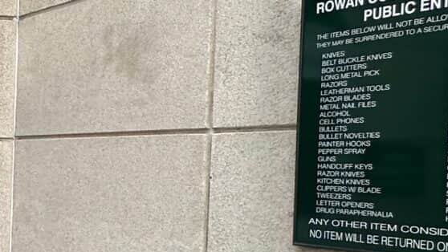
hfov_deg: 22.2
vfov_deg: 17.2
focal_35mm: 70
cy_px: 180
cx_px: -295
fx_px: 832
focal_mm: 2.22
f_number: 2.2
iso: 40
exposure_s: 1/471
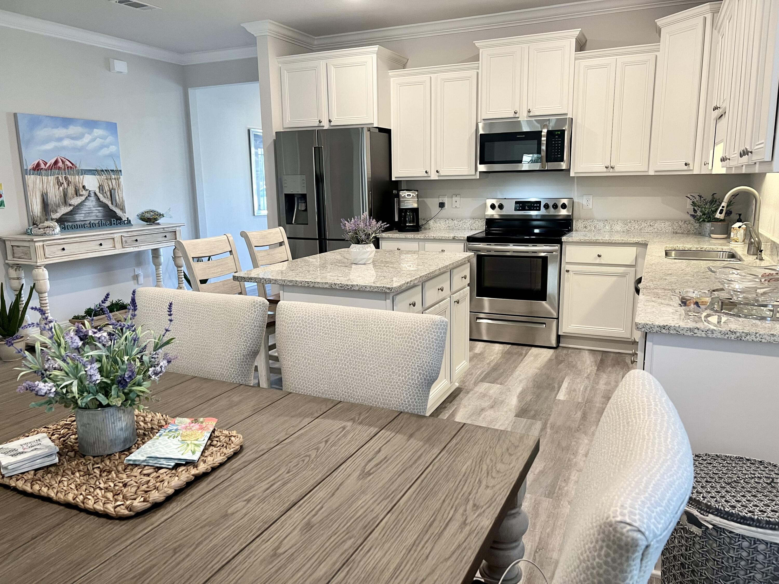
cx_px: 390
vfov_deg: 53.1
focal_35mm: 26
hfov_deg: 67.3
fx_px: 585
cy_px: 292
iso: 80
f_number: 1.5
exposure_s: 1/60
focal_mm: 5.7
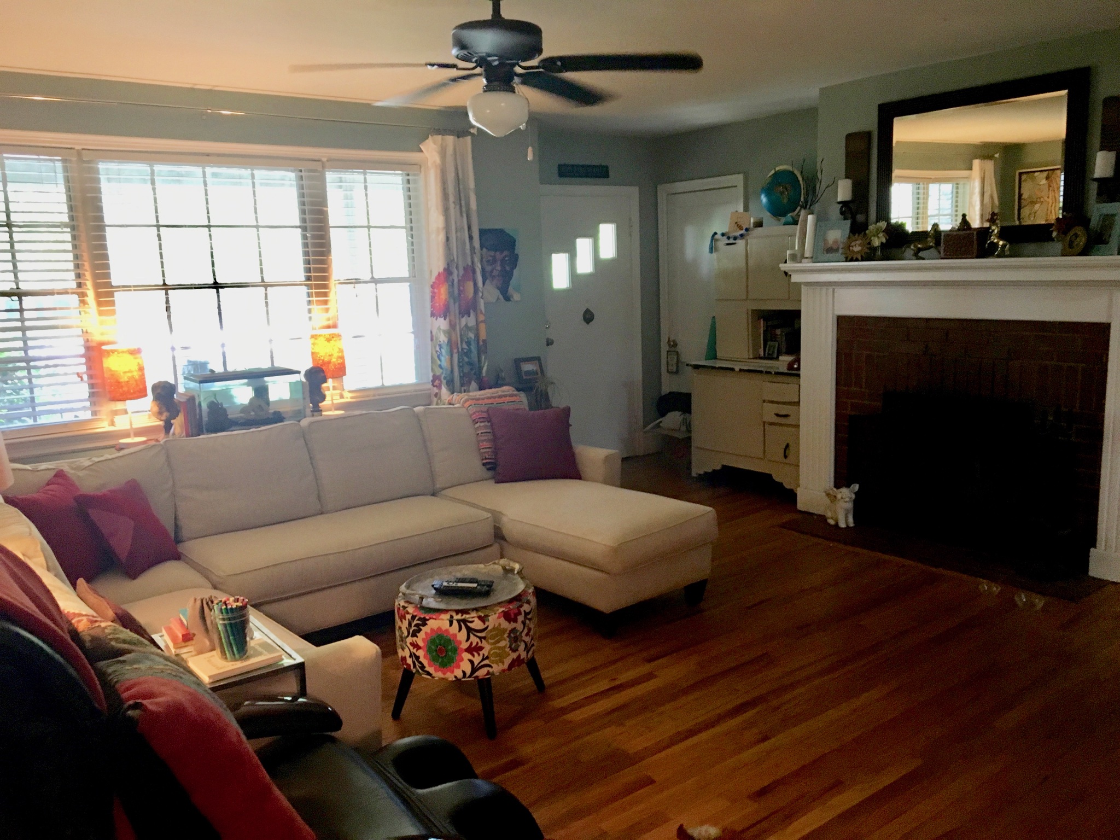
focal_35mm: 29
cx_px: 560
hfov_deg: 61.7
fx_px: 938
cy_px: 420
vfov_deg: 48.2
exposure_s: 1/30
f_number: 2.2
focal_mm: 4.15
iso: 125
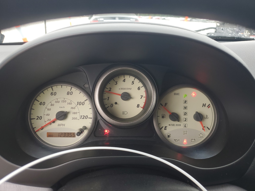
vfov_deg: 53.1
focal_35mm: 26
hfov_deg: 67.3
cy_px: 96
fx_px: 192
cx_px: 128
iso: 50
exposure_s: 1/125
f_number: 1.5
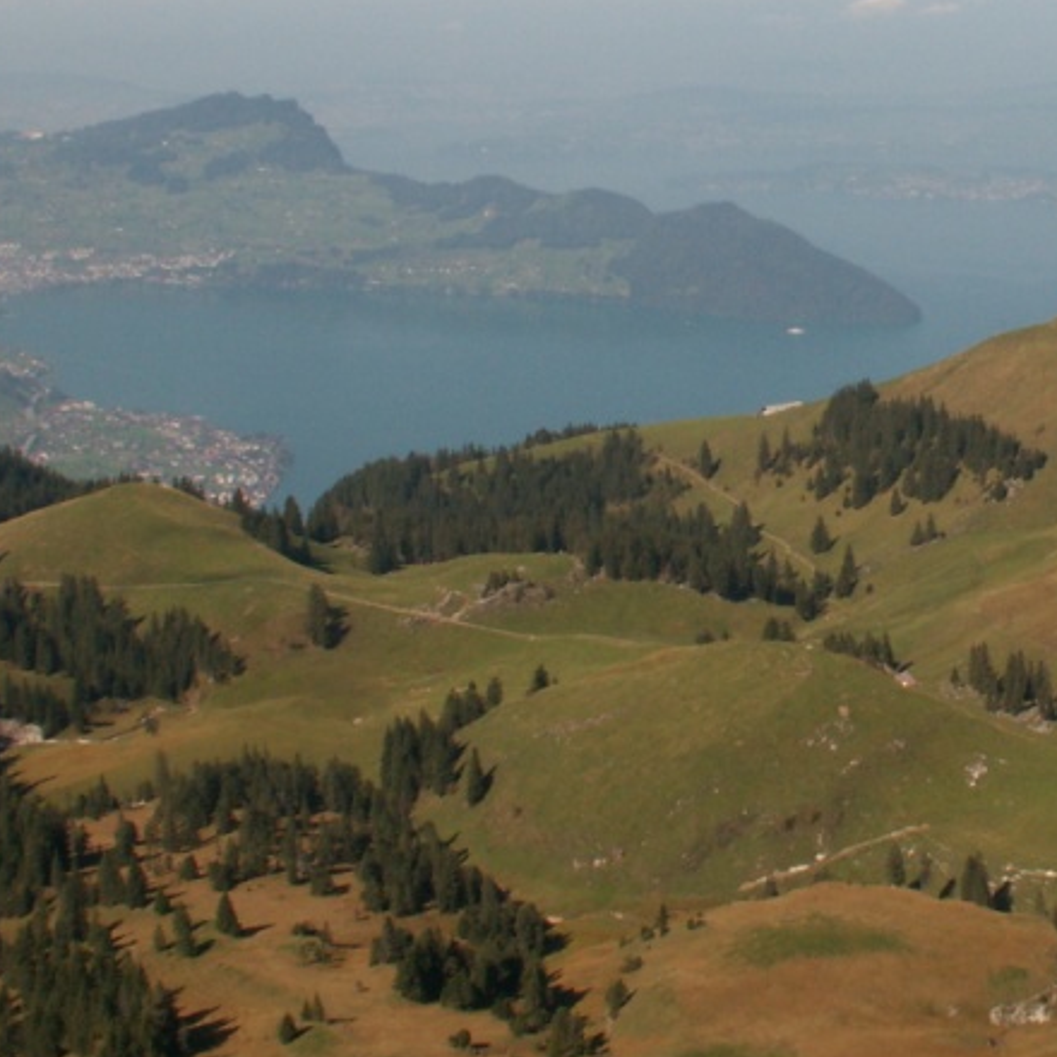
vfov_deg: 23.8
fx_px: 2487
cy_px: 276
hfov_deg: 23.3
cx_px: 968
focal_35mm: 72
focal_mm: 5.86
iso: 50
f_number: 8
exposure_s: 1/200
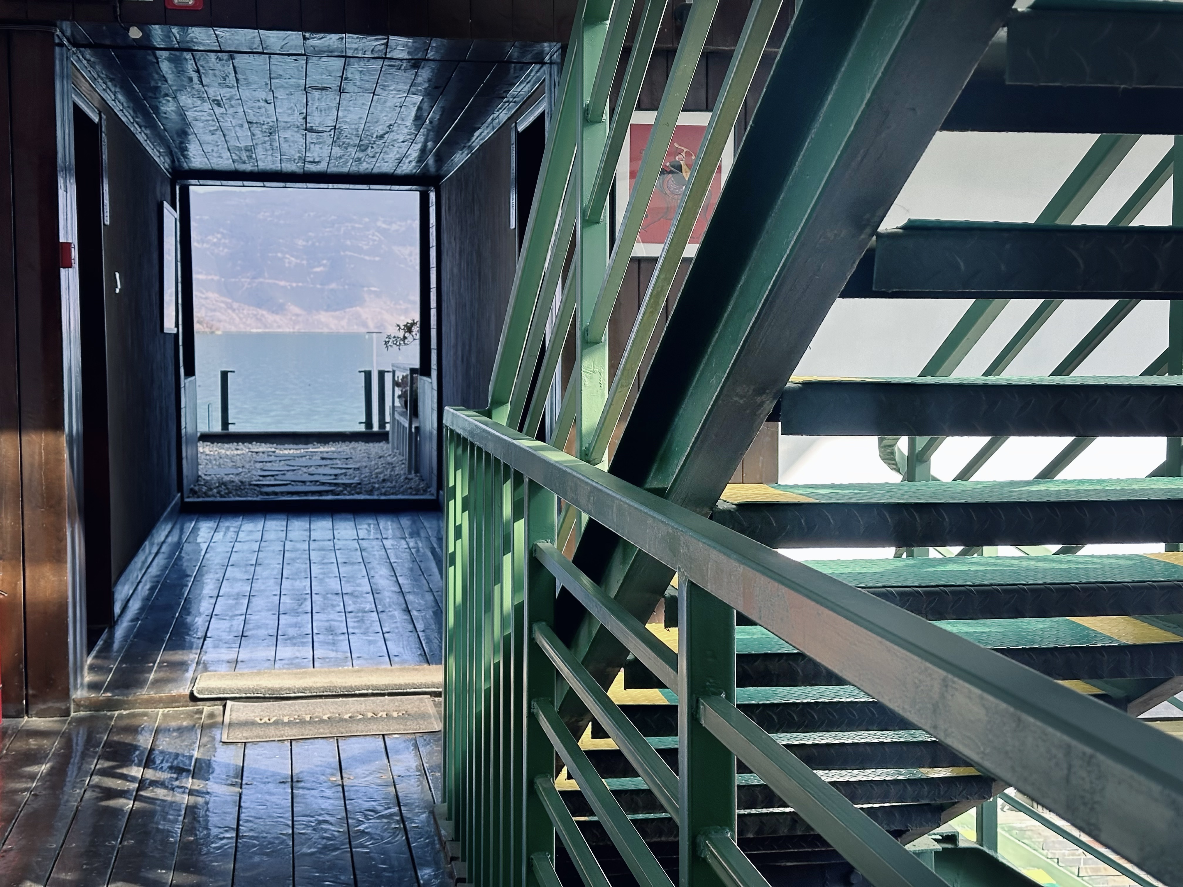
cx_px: 592
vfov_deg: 30.3
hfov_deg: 39.7
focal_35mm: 48
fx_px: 1640
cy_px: 444
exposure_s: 1/538
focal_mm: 6.86
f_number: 1.78
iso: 64
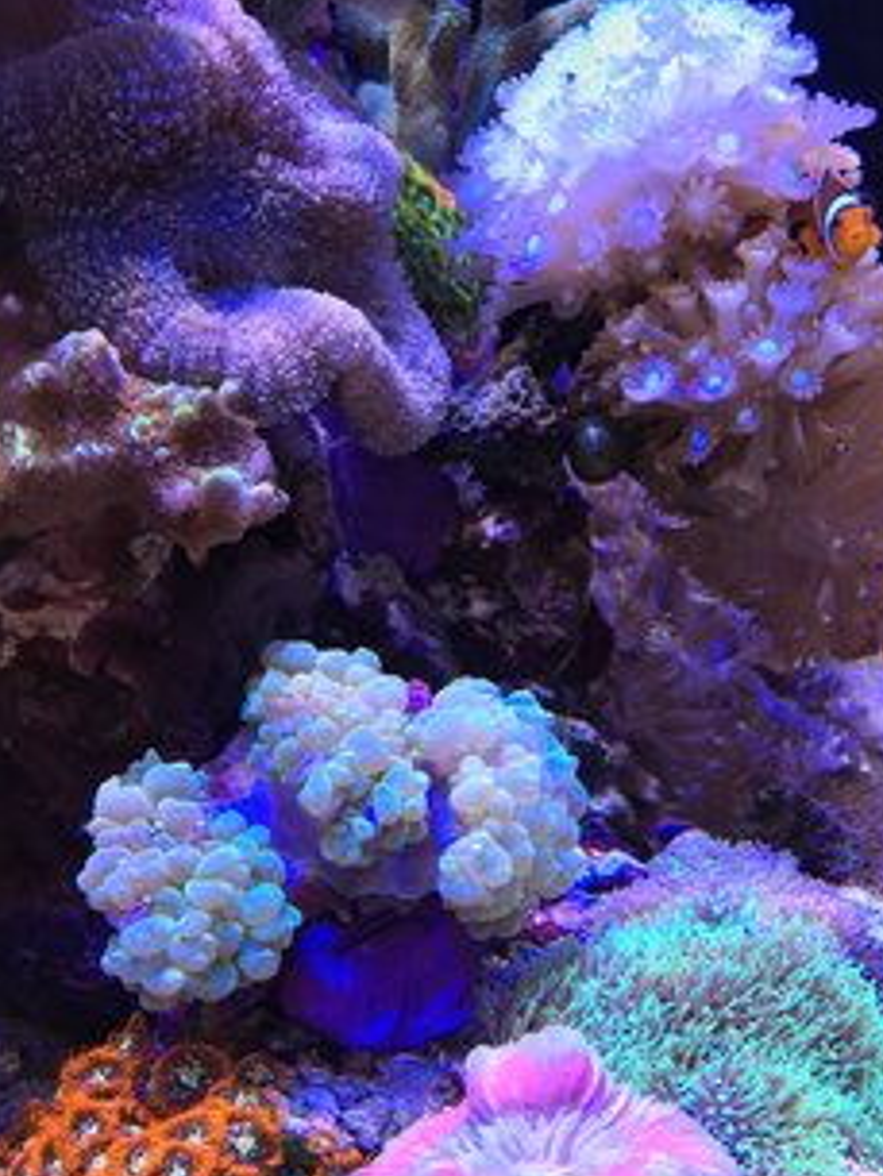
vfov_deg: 48.5
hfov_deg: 37.7
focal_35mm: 38
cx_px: 509
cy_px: 733
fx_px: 1292
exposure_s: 1/100
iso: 40
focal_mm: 4.15
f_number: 2.2
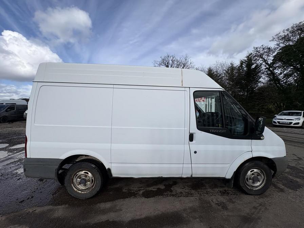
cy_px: 114
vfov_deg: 85.7
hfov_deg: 102.1
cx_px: 152
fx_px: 123
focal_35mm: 14
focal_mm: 2.22
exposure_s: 1/2674
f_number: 2.2
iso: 50
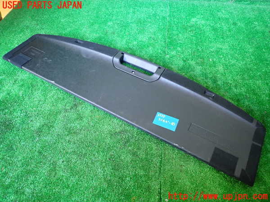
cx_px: 135
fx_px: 195
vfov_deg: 54.9
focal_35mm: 25
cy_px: 101
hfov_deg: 69.4
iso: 250
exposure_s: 1/30
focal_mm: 4.5
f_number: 2
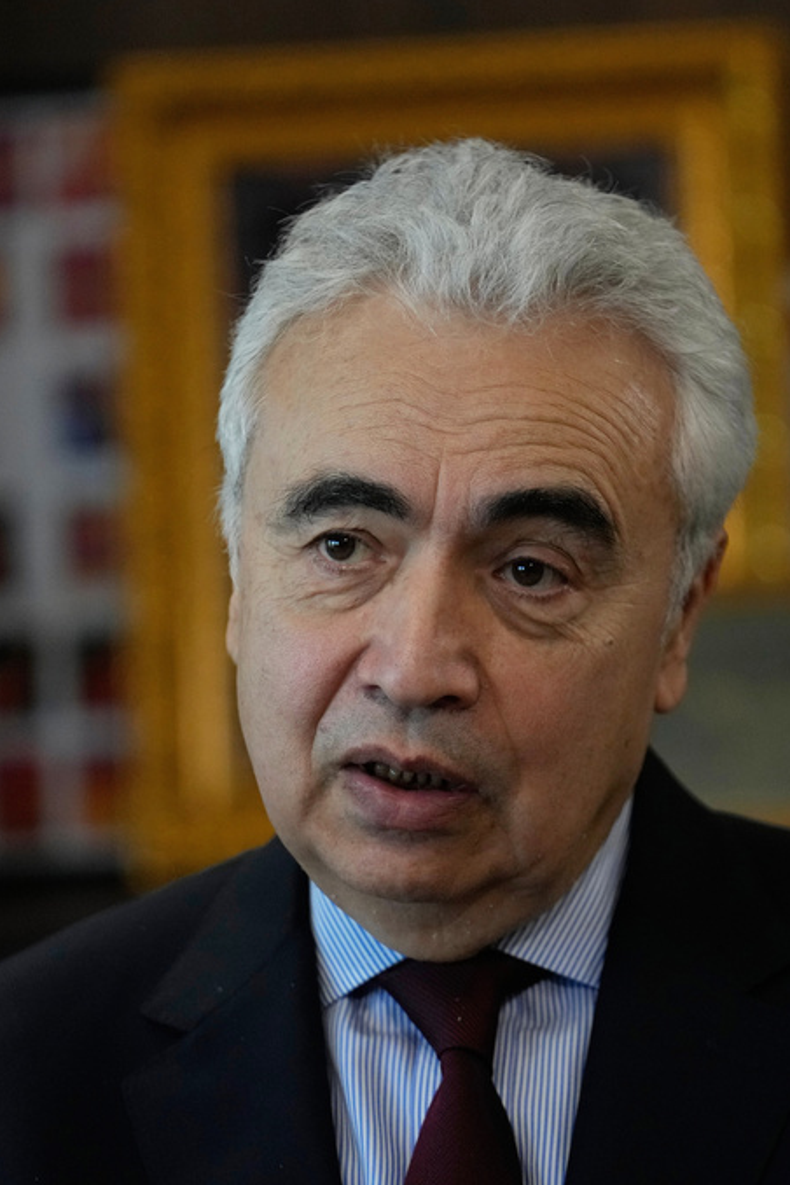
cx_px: 423
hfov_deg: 4.6
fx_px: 9841
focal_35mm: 299
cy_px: 592
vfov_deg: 6.9
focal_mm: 198
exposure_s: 1/1250
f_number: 2.8
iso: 3200
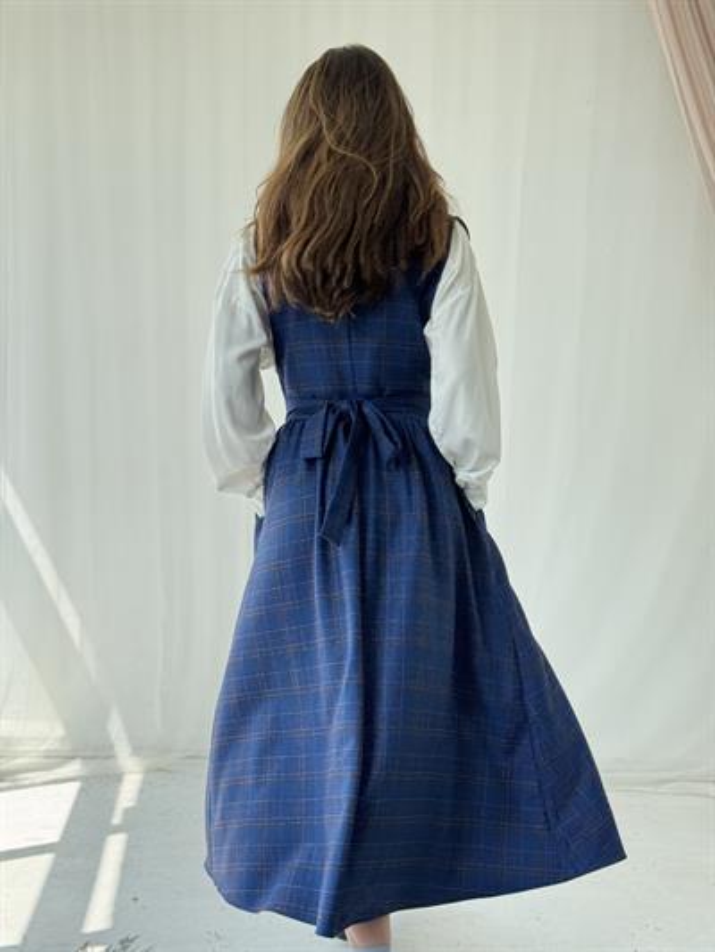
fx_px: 1321
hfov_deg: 30.3
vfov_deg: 39.6
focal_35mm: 48
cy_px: 476
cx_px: 358
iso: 64
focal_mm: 6.76
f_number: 1.78
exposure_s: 1/507
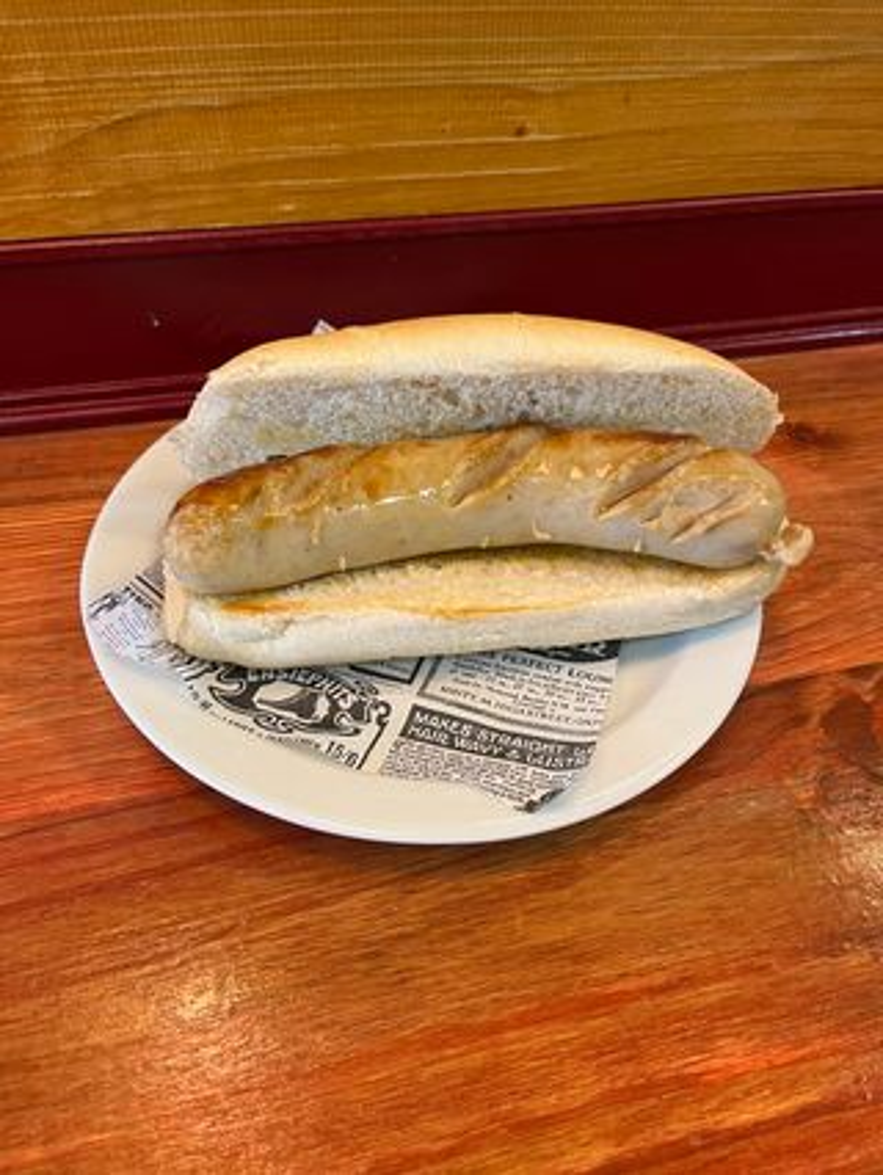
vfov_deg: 67.3
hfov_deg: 53.1
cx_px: 442
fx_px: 883
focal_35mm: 26
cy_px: 588
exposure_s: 1/50
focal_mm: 5.1
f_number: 1.6
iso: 200
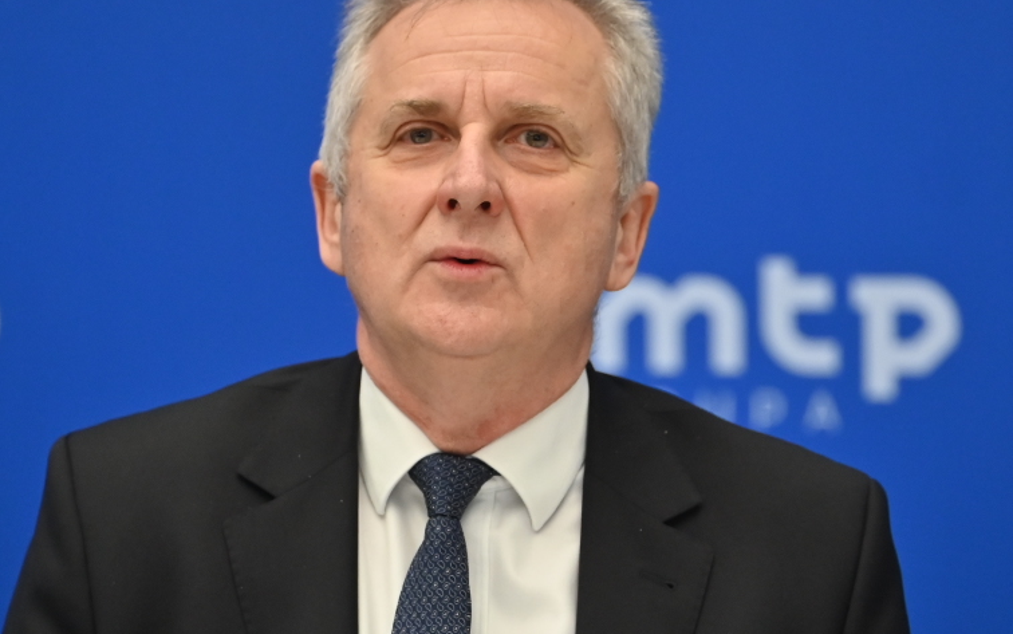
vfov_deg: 3.3
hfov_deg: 5.3
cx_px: 506
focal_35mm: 393
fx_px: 10853
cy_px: 462
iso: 1250
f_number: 2.8
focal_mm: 180
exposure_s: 1/160
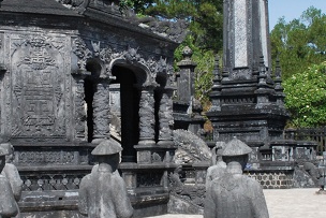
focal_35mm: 80
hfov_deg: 25.3
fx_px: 725
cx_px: 148
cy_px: 123
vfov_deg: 17.1
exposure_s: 1/500
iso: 640
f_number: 11
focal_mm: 18
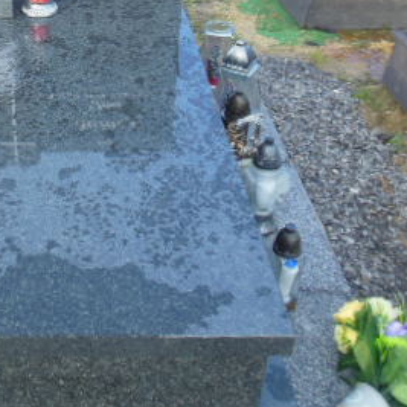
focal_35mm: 53
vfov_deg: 30.8
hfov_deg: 31.0
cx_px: 53
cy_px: 46
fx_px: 705
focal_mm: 4.5
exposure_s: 1/160
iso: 125
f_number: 3.2
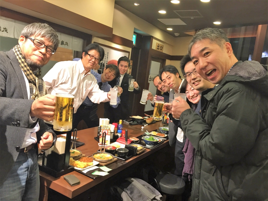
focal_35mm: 29
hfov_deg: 61.7
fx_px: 225
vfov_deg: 48.2
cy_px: 100
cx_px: 134
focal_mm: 4.15
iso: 80
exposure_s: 1/30
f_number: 2.2
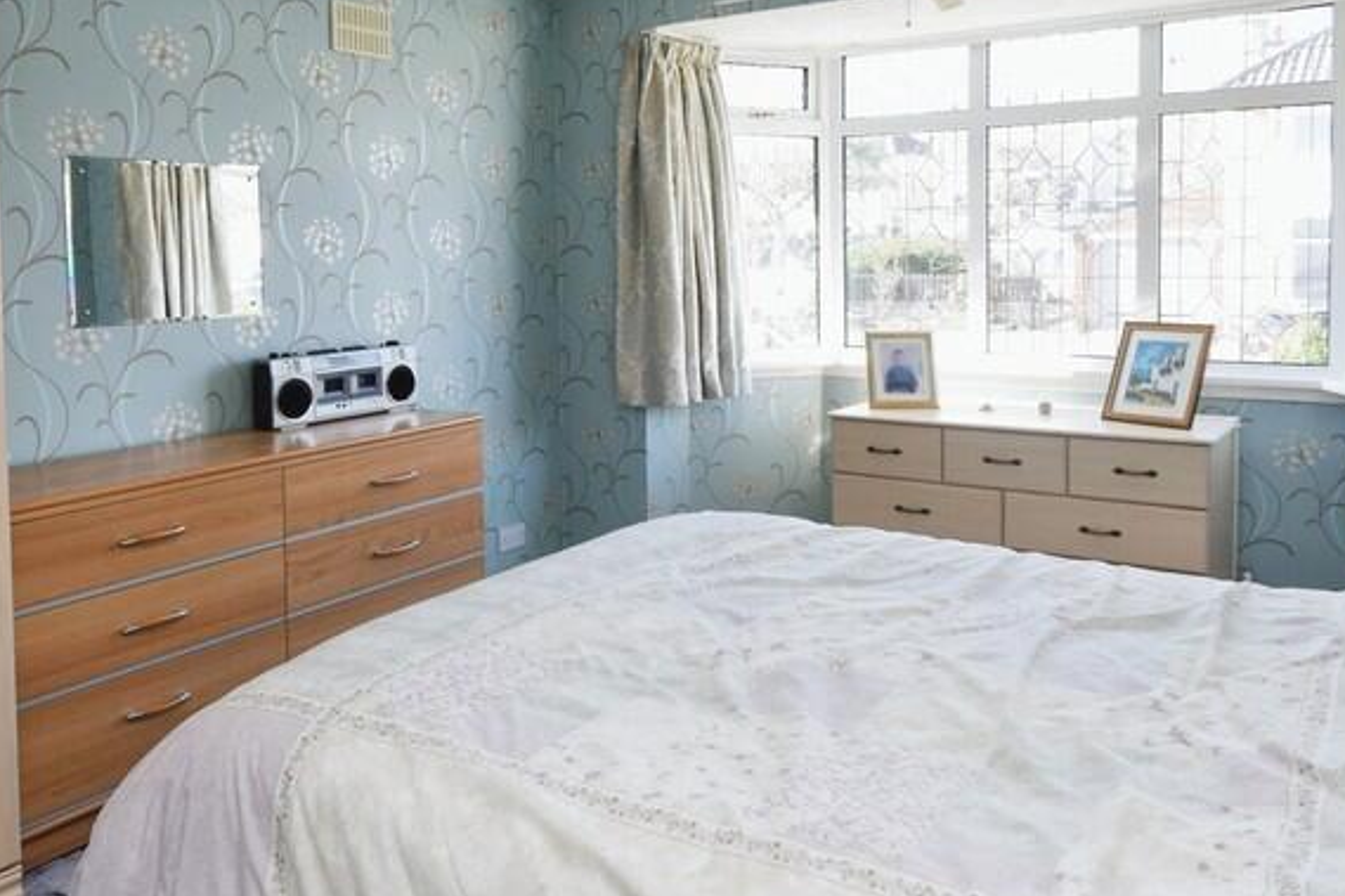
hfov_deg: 67.3
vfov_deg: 45.0
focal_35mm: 27
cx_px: 619
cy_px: 744
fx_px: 1008
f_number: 5.6
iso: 400
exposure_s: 1/125
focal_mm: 10
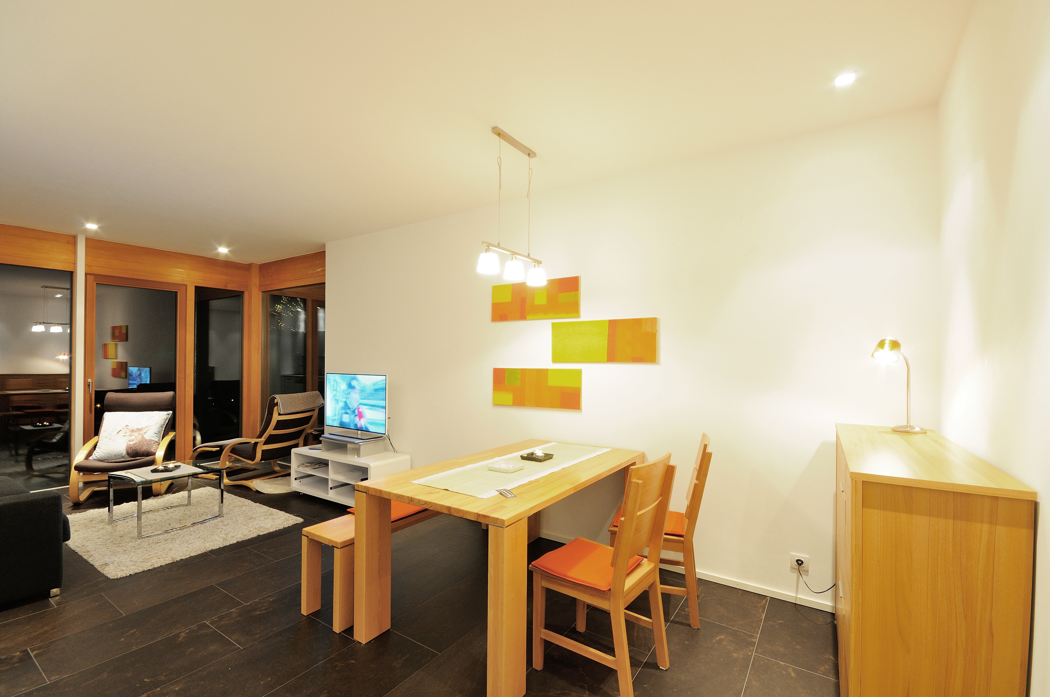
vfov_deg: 77.2
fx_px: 437
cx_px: 525
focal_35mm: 15
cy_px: 348
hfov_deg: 100.5
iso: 200
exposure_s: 1.6
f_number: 11
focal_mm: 10
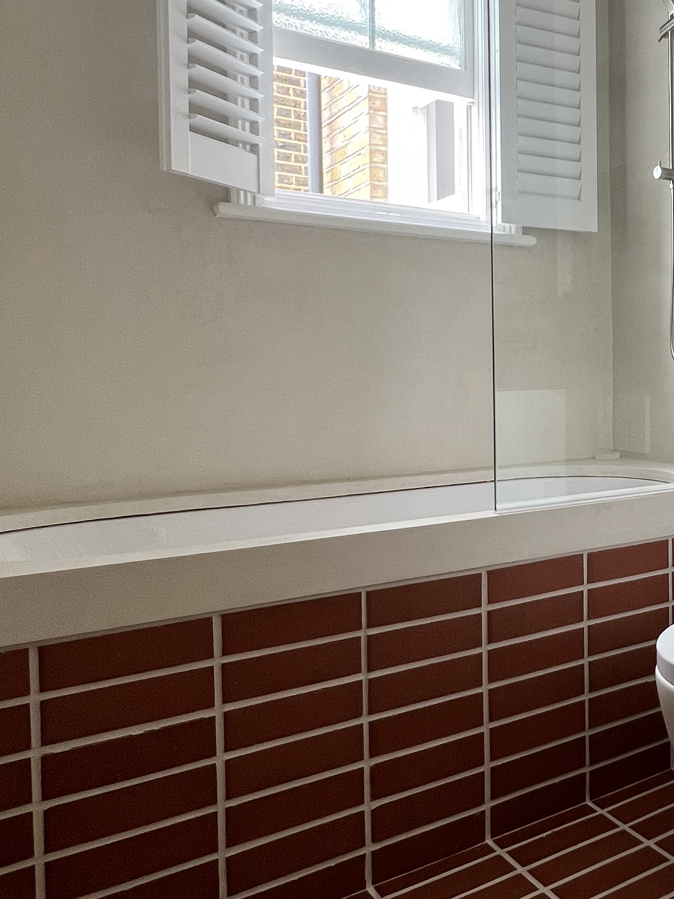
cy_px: 385
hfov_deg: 40.3
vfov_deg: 58.1
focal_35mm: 31
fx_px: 805
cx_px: 662
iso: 100
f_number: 1.8
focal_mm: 1.57
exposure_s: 1/99
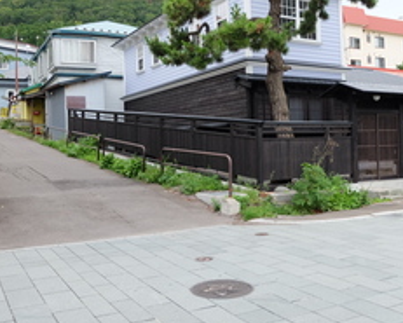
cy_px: 134
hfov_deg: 46.7
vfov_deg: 38.1
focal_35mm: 39
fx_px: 465
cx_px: 225
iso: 400
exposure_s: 1/120
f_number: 3.5
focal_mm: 16
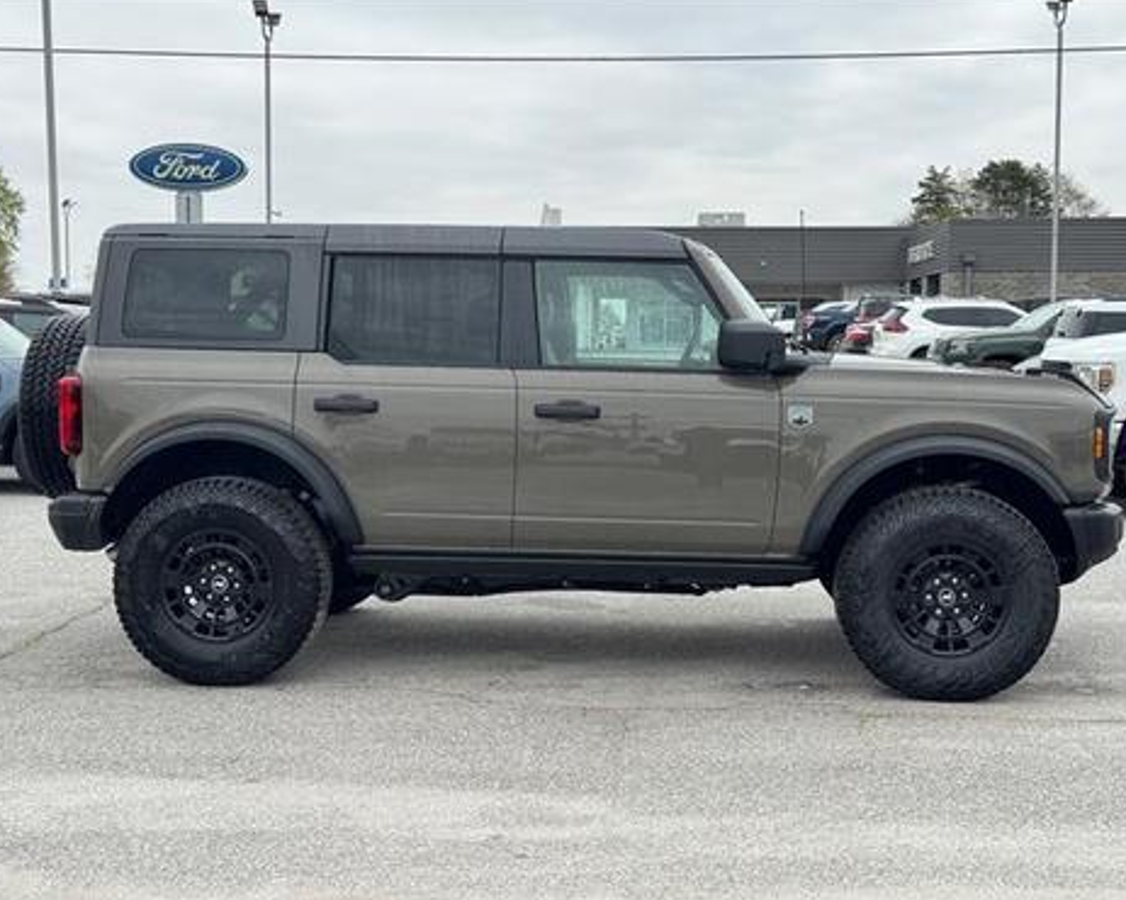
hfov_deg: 36.7
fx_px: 1699
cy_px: 450
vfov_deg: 29.7
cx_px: 576
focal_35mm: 51
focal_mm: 6.76
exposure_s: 1/1869
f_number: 1.78
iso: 64
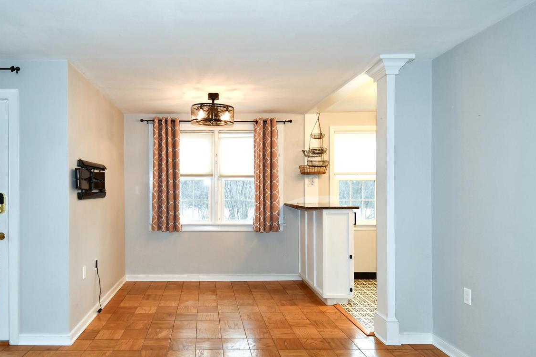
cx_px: 225
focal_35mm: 23
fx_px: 342
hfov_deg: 75.6
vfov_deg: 54.6
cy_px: 218
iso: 280
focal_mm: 12
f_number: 4
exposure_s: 1/60
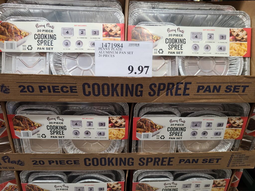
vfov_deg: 53.1
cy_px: 96
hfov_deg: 67.3
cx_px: 128
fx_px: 192
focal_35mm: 26
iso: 125
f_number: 1.8
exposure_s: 1/60
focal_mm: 5.4
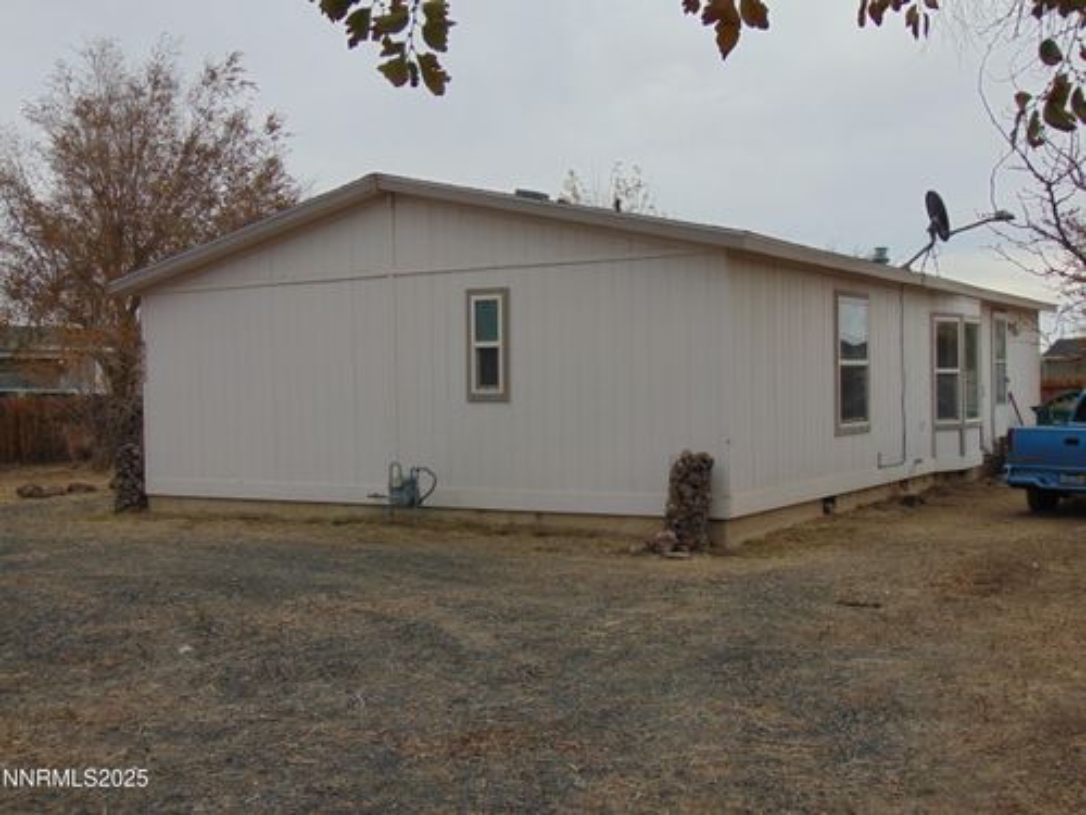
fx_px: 1318
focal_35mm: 42
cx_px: 543
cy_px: 408
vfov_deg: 34.3
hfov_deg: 44.8
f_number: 3.3
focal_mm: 7.6
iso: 80
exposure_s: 1/800
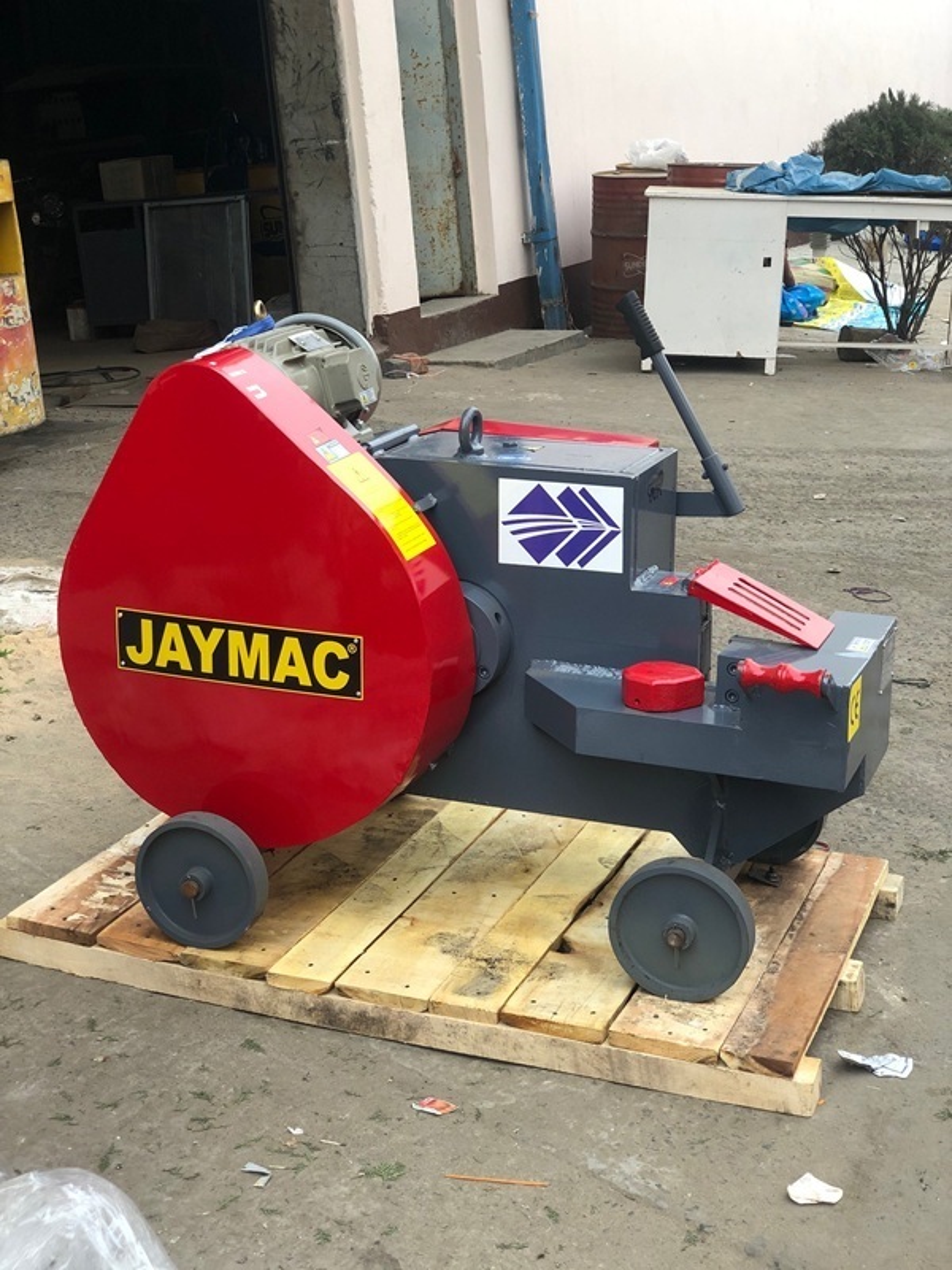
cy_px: 635
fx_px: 1907
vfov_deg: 36.8
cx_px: 476
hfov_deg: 28.0
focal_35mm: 52
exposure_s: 1/60
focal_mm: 6
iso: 32
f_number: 2.4
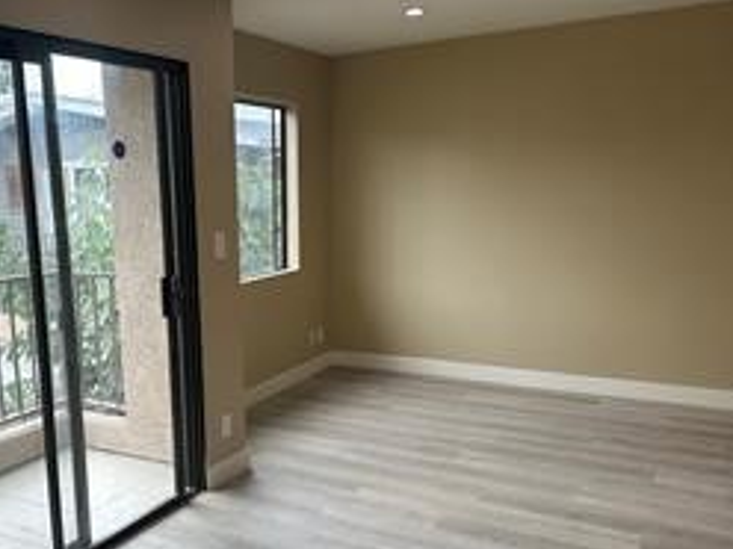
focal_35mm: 33
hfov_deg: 54.6
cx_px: 265
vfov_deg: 42.8
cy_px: 322
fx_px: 699
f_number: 1.78
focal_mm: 6.86
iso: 80
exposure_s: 1/407
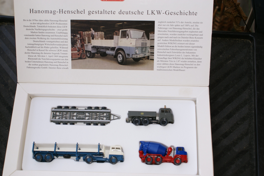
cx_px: 132
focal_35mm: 52
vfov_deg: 25.8
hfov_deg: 37.9
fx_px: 385
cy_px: 88
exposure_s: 1/100
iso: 100
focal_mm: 35
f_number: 5.6
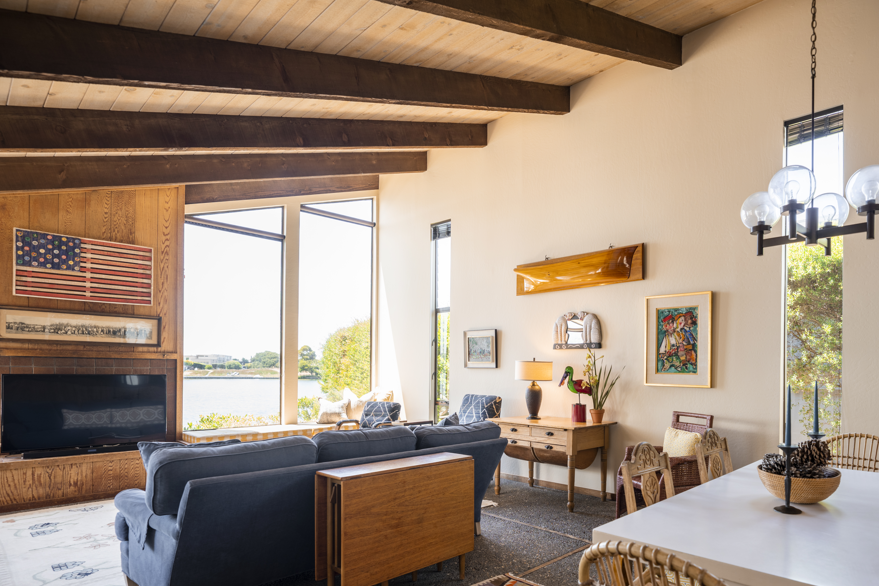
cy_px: 371
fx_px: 513
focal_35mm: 21
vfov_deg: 58.6
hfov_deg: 79.9
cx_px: 542
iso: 100
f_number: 2.8
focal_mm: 15
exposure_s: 1/125
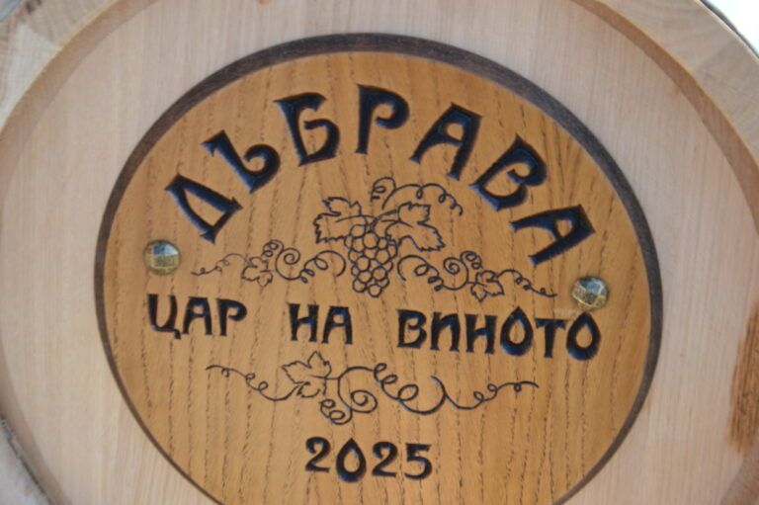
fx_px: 1580
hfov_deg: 27.0
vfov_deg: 18.2
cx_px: 380
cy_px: 252
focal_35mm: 75
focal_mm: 50
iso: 100
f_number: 5.6
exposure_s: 1/125
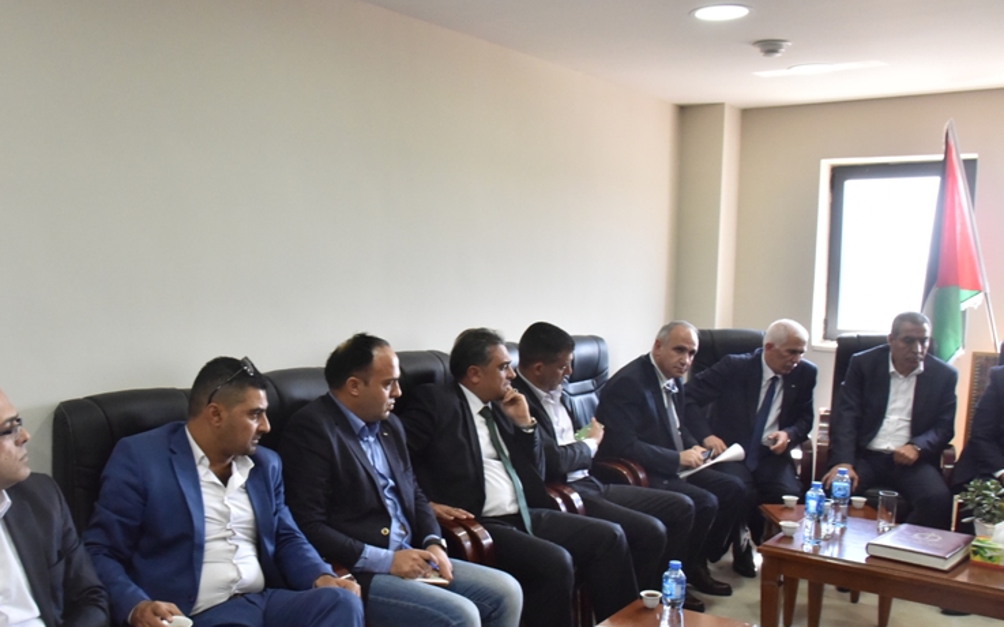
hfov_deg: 56.1
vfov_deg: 36.9
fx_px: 930
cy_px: 404
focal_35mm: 34
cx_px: 383
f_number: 8
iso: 3200
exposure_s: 1/250
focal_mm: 24
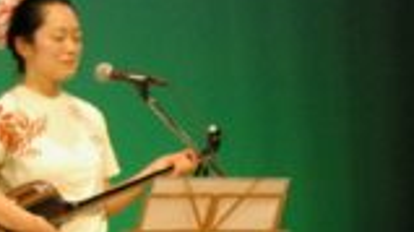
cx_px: 302
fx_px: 4331
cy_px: 113
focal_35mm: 395
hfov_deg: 5.5
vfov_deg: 3.1
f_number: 5.6
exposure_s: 1/125
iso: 1600
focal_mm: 80
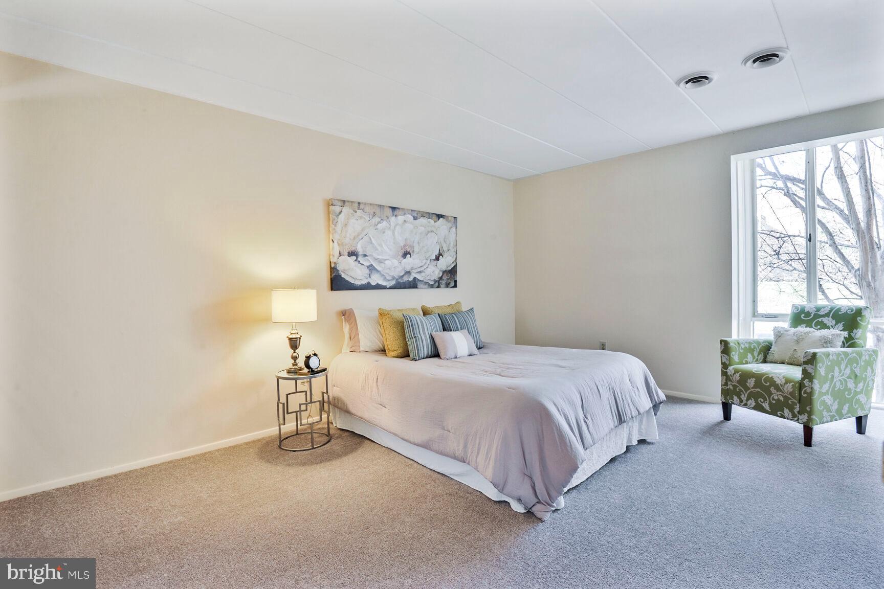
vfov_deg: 73.7
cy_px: 294
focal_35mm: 16
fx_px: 393
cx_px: 442
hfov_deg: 96.7
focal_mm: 16
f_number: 10
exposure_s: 1/6
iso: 200
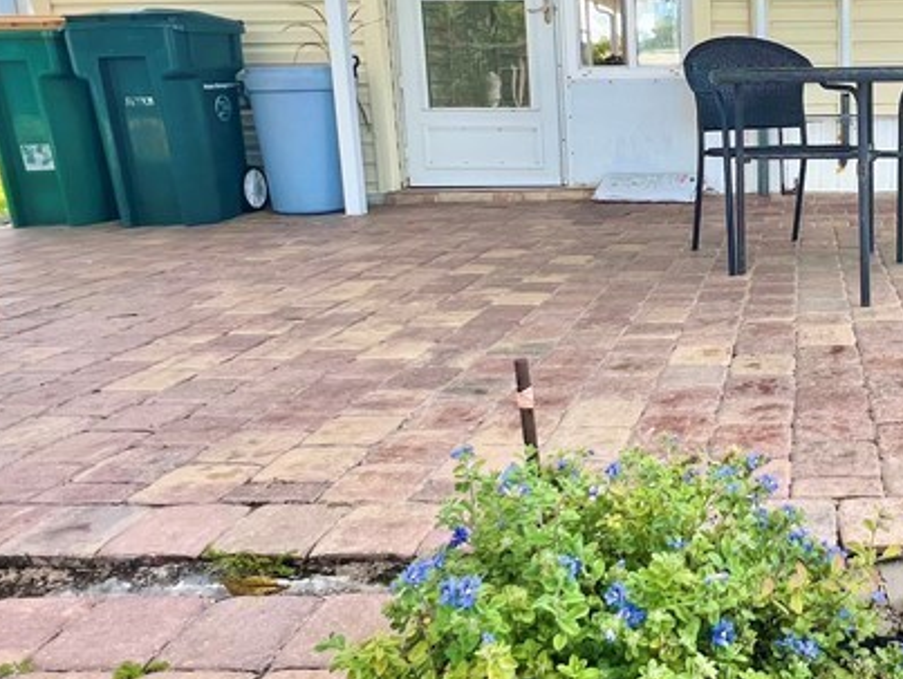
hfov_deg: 49.4
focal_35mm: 33
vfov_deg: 42.8
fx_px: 862
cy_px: 264
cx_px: 809
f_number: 1.8
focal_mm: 1.57
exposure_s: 1/292
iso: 32
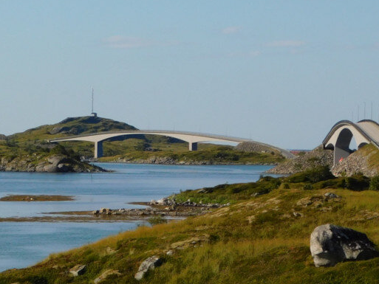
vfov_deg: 8.9
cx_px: -18
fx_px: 1818
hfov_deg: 11.8
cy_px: 132
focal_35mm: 166
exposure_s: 1/1250
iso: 125
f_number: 4.3
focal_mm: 12.6
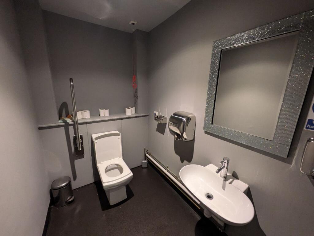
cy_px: 118
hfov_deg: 102.0
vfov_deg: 85.7
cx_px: 157
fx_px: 127
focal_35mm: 14
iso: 241
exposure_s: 1/25
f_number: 2.2
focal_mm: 1.83
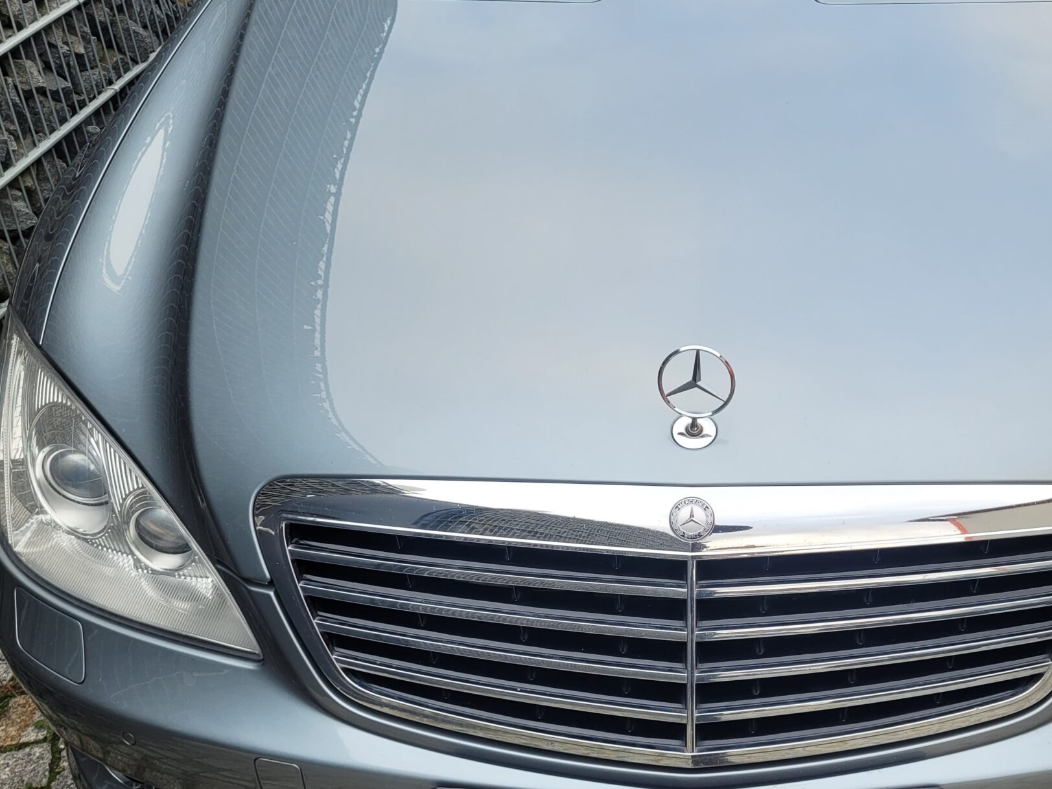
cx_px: 726
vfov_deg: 35.0
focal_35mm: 41
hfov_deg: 44.9
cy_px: 476
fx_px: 1246
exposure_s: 1/134
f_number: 1.8
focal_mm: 5.4
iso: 40
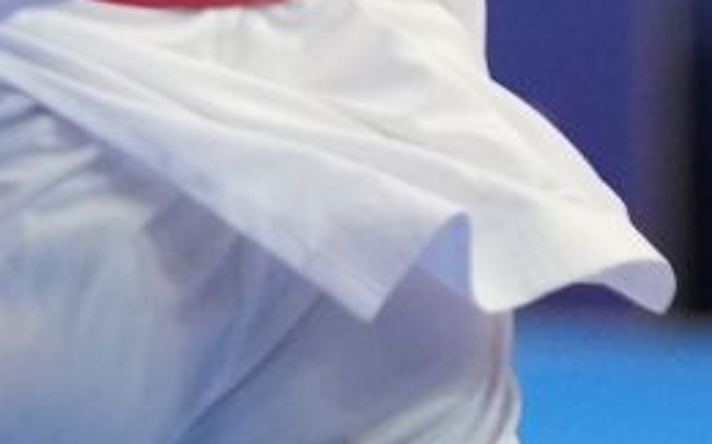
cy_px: -822
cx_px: -698
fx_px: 25475
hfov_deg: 1.6
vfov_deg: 1.0
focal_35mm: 1314
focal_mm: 186
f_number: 2.8
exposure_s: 1/1000
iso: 4000
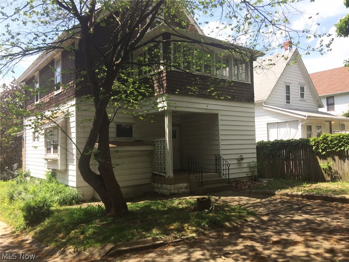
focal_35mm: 29
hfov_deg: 61.7
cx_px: 174
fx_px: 292
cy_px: 131
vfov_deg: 48.2
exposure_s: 1/977
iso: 32
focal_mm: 4.15
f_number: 2.2
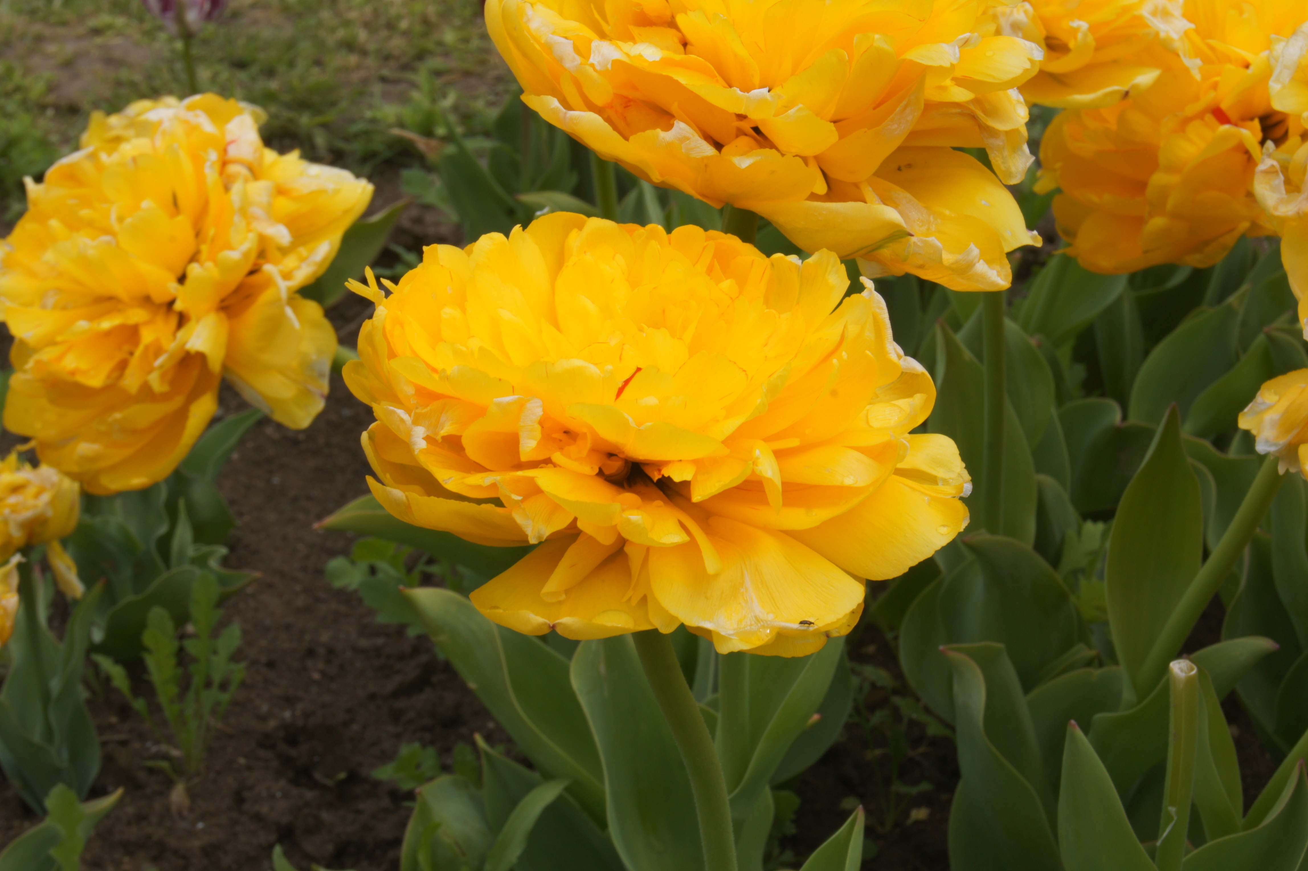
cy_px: 436
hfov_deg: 24.6
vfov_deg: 16.5
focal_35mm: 82
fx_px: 2996
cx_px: 654
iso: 200
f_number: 20
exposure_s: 1/100
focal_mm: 55
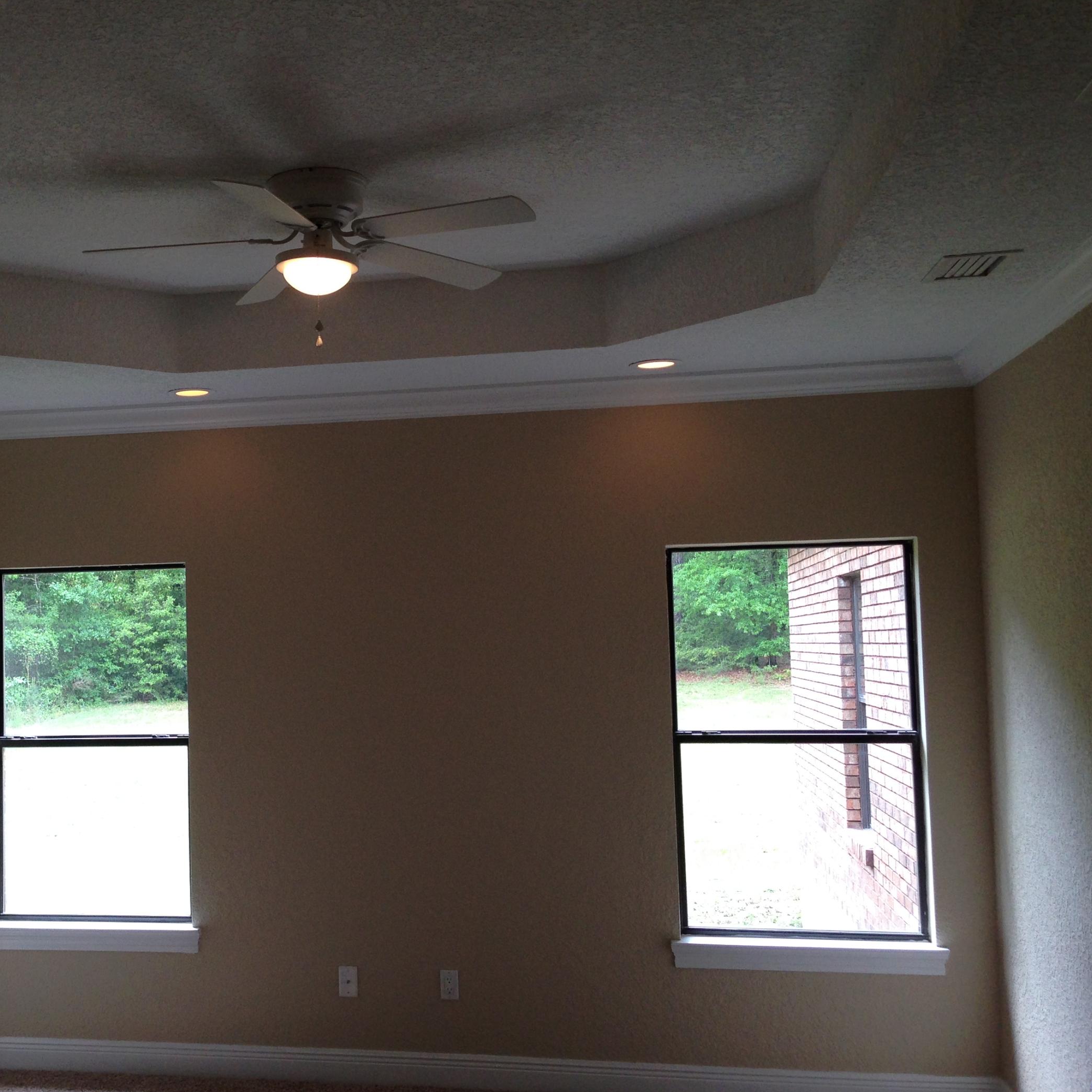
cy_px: 570
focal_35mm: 42
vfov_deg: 40.0
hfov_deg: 39.3
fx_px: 1499
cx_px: 316
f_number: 2.4
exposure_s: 1/120
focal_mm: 4.12
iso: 80
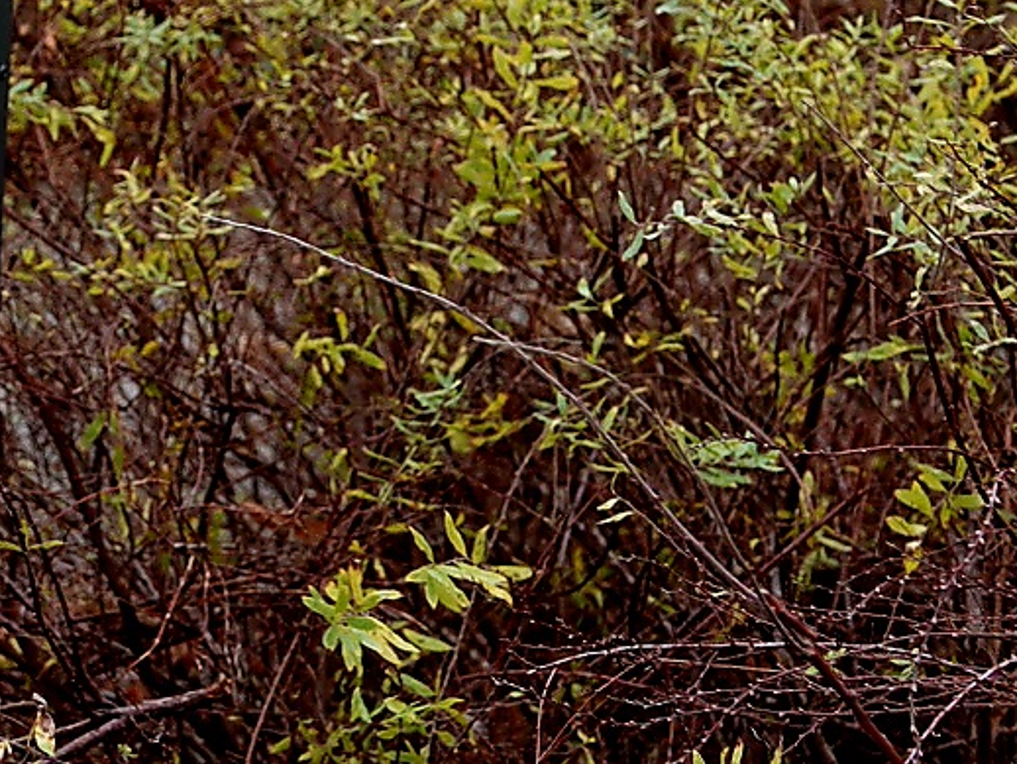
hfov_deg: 17.7
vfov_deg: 13.8
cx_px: -230
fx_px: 3086
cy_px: -86
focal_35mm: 105
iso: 200
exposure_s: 1/40
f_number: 3.2
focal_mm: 12.96
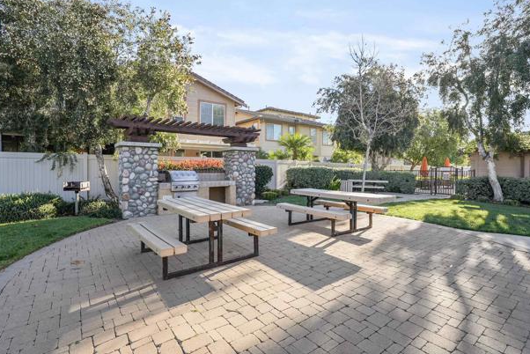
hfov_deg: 93.2
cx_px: 260
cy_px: 176
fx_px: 250
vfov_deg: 70.5
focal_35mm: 17
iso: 125
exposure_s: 1/125
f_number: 7.1
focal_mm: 16
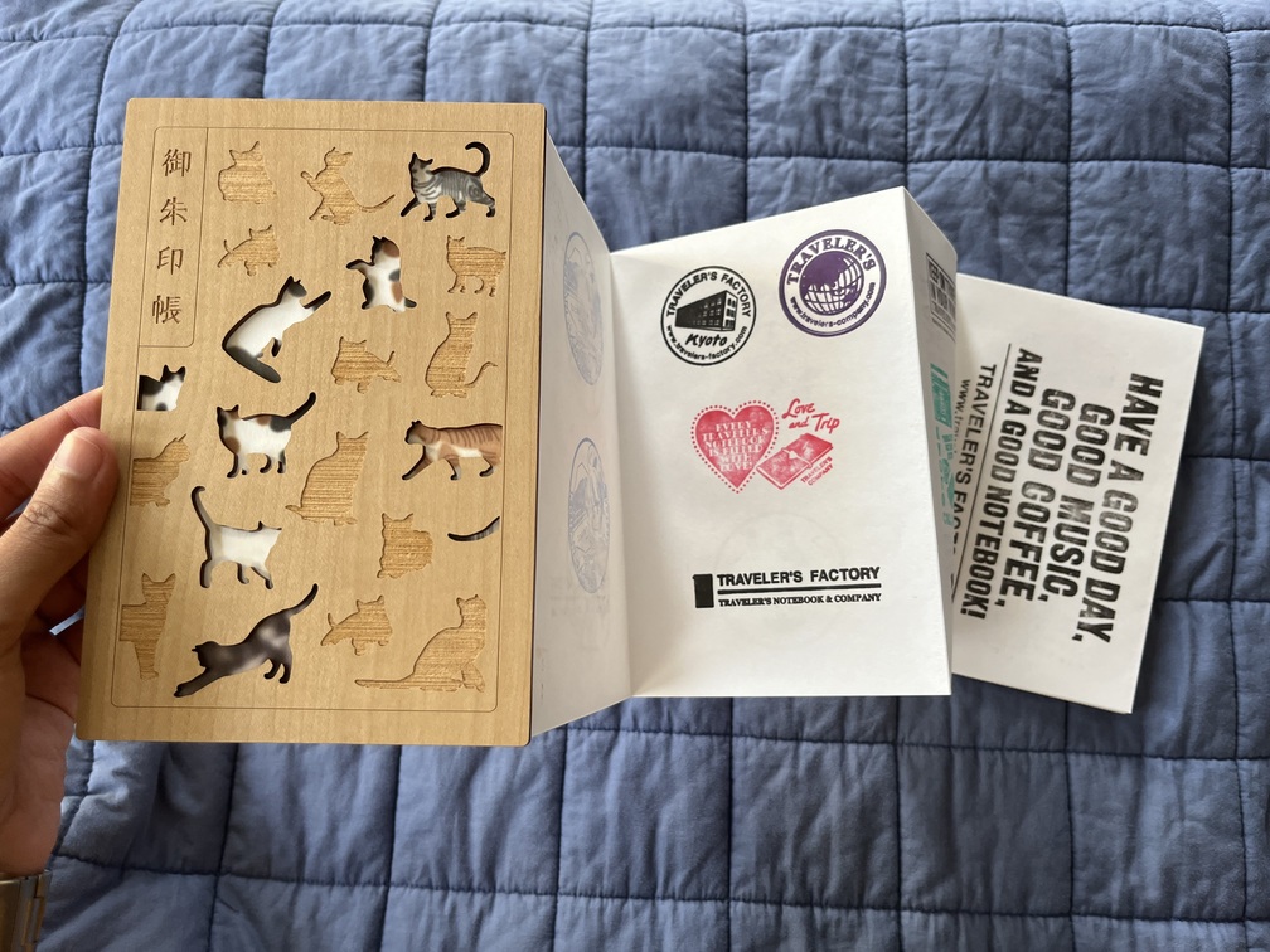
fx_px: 954
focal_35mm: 26
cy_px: 476
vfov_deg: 53.1
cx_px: 635
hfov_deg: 67.3
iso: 125
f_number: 1.6
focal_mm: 5.1
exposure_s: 1/121
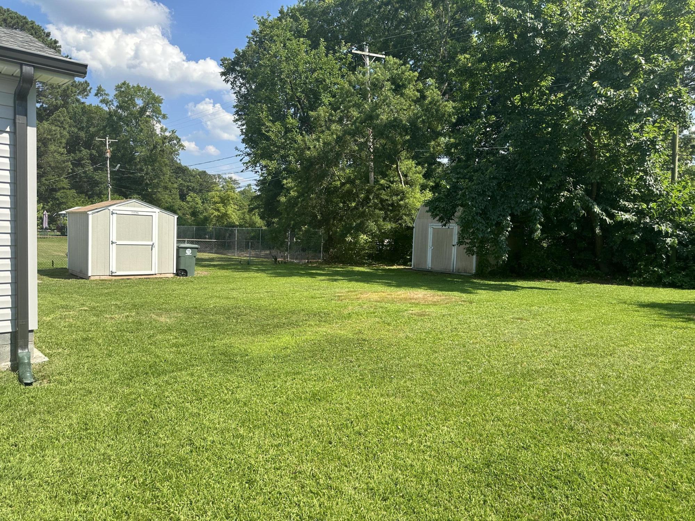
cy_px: 260
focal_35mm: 24
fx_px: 482
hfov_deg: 71.6
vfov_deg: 56.8
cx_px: 348
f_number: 1.78
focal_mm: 6.86
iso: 80
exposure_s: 1/2525
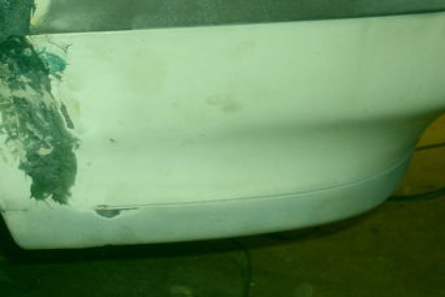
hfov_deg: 27.1
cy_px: 76
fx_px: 915
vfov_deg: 18.3
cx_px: 135
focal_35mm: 74
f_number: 2.8
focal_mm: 6.3
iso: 100
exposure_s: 1/45
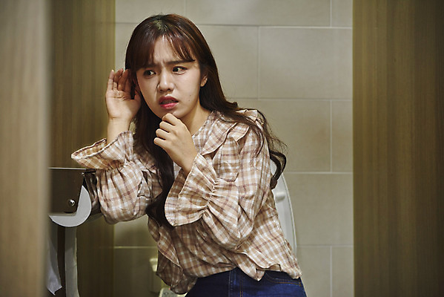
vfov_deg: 35.1
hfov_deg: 50.7
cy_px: 148
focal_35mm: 38
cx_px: 222
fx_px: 469
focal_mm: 38
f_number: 2.8
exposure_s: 1/125
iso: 2500
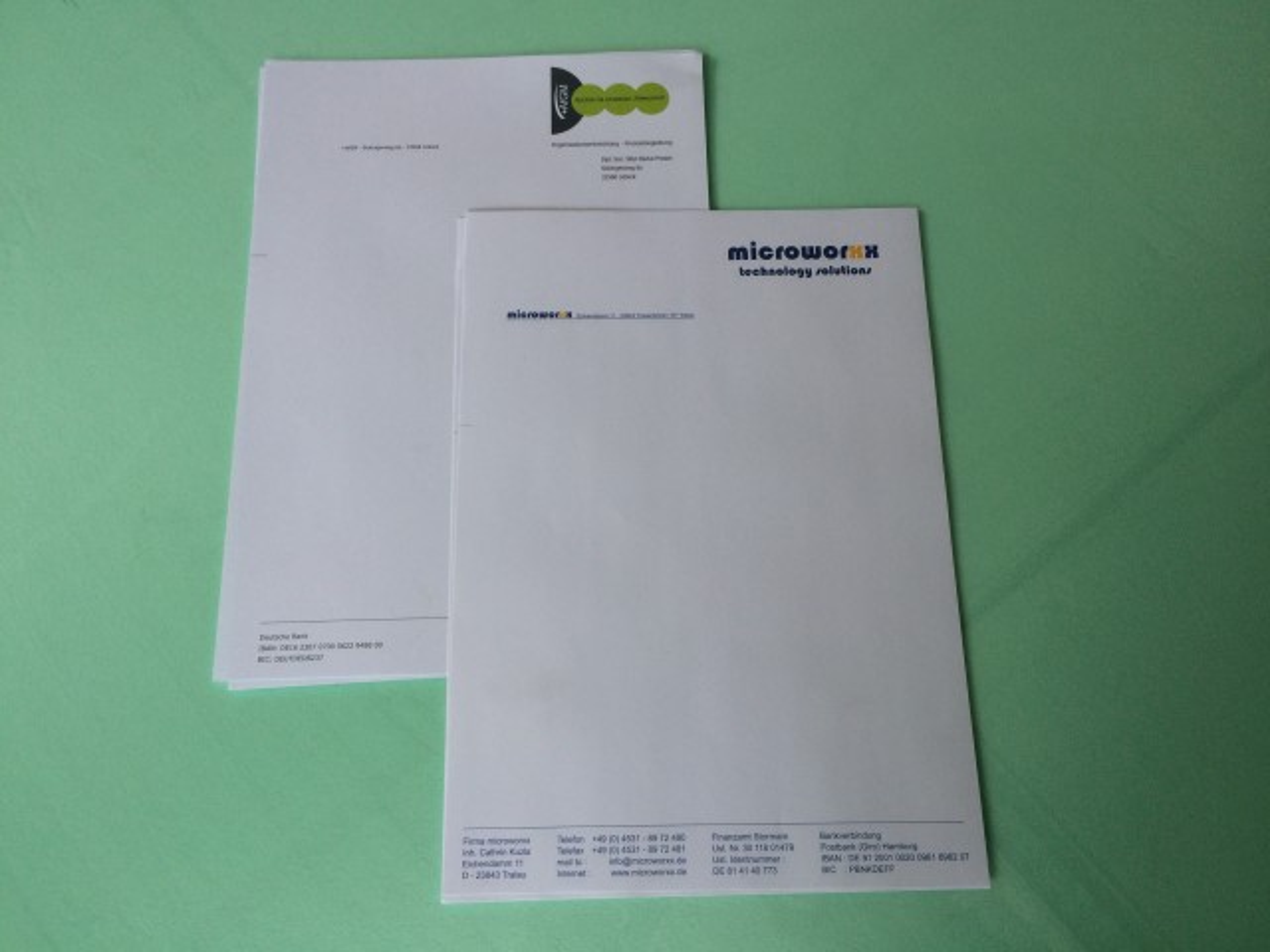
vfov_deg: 48.2
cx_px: 635
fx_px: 1064
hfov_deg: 61.7
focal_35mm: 29
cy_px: 476
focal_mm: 4.15
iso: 40
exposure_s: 1/60
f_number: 2.2
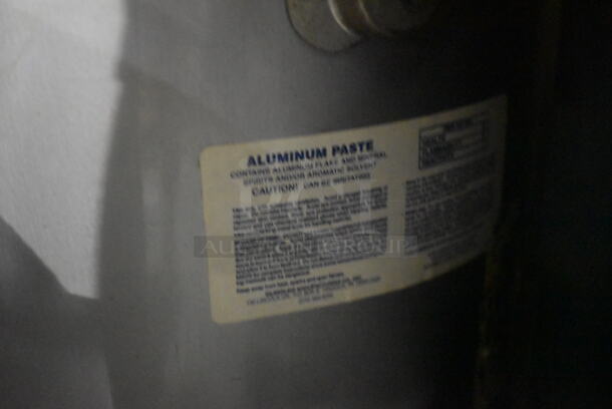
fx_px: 766
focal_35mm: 45
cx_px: 306
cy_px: 204
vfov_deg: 29.9
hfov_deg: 43.6
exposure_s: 1/15
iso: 12800
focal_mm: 30
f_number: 4.2
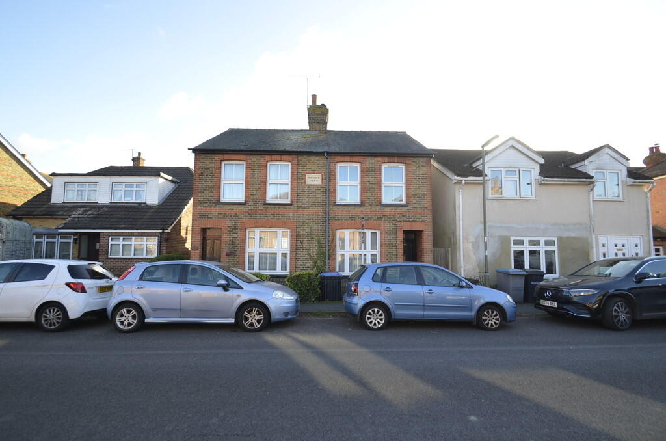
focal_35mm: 15
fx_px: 277
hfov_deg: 100.5
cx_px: 333
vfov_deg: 77.1
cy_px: 220
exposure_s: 1/160
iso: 200
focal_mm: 10
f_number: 6.3
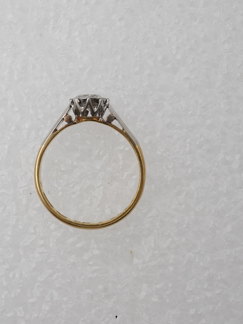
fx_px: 608
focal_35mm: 65
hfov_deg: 22.6
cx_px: 97
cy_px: 162
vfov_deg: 29.8
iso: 400
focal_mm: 30
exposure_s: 1/125
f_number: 22
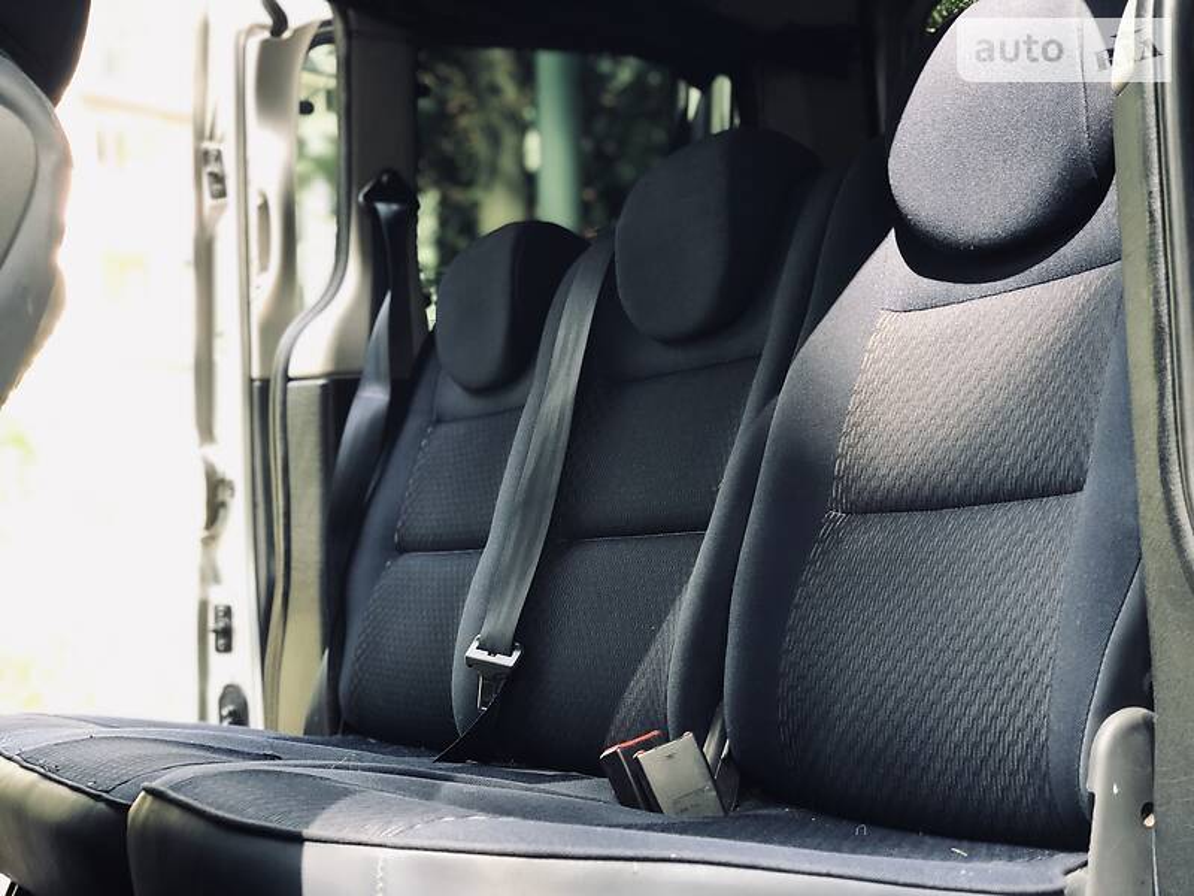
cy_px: 448
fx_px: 1794
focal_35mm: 52
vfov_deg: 28.0
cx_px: 597
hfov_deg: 36.8
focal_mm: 6
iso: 80
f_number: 2.4
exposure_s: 1/60
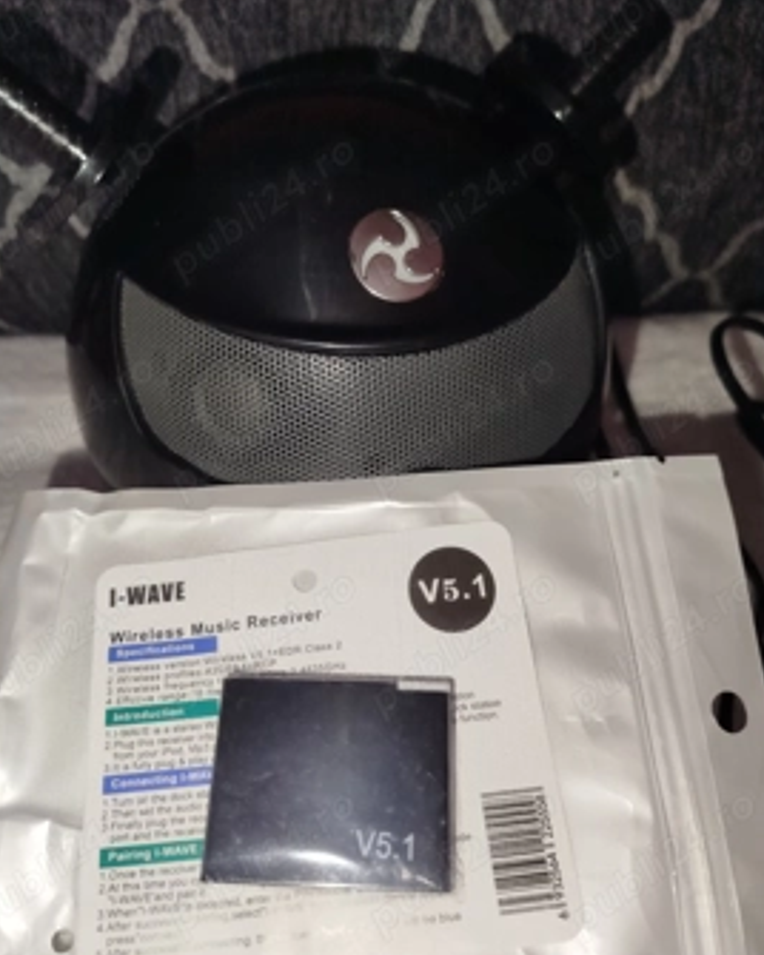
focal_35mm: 28
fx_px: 791
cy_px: 473
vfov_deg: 62.2
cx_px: 362
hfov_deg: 51.5
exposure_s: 1/33
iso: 125
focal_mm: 5.31
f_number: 1.7
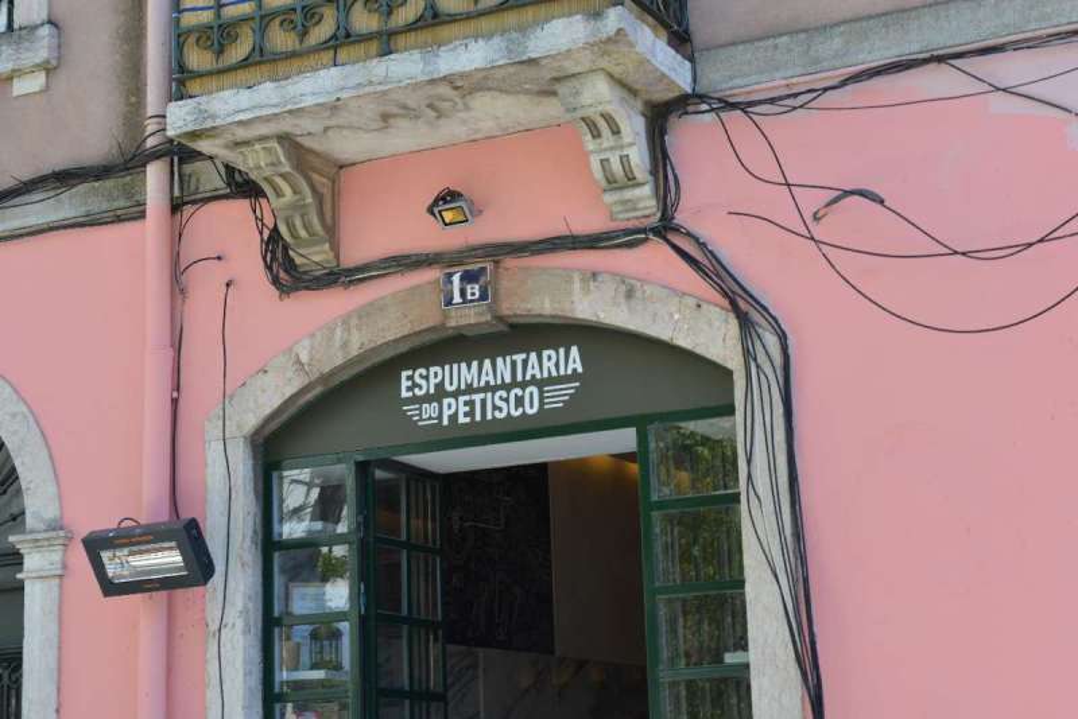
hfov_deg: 28.8
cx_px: 539
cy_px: 360
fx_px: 2097
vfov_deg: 19.5
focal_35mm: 70
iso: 320
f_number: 14
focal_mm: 70
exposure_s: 1/80
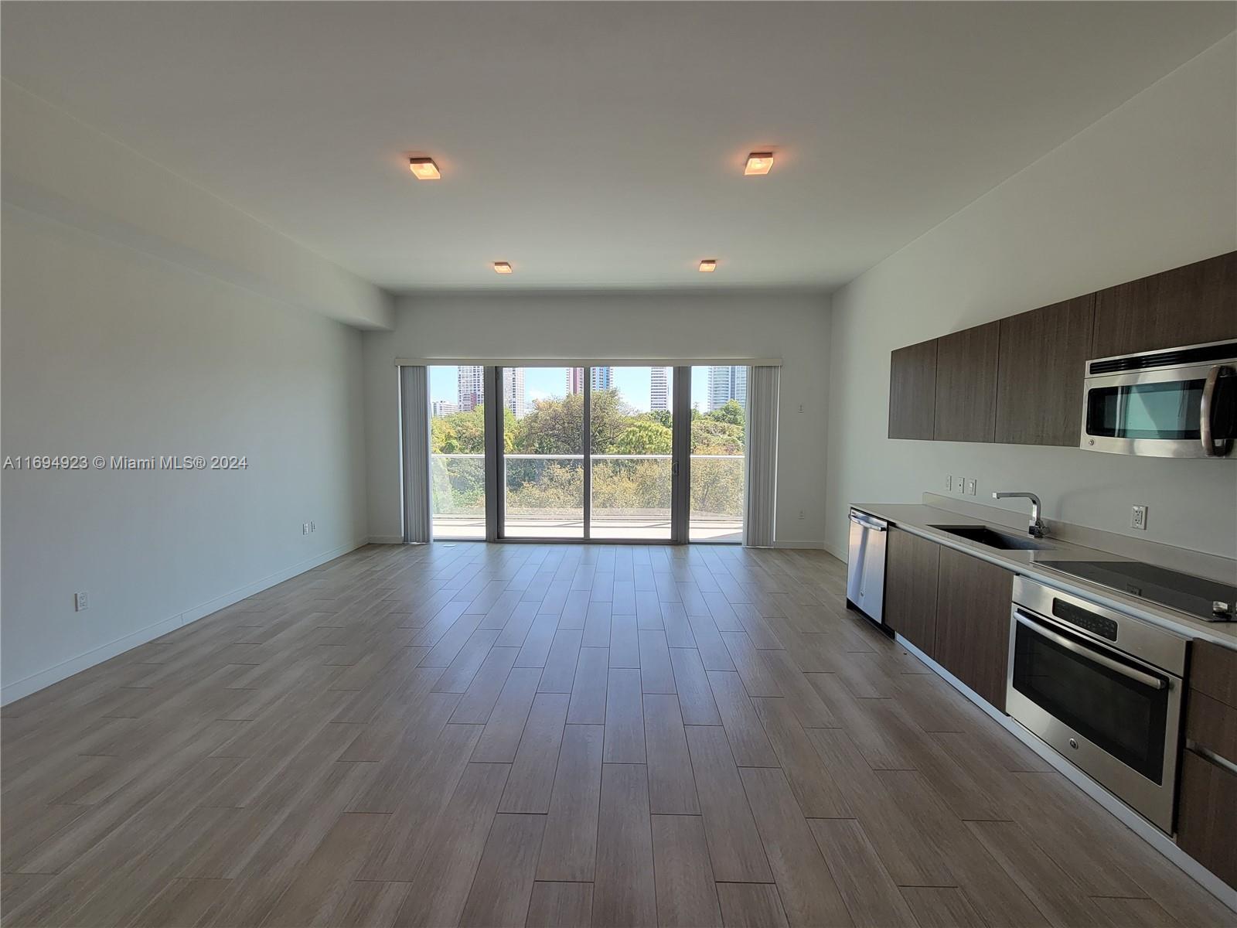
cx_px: 618
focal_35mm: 13
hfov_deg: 106.2
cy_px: 464
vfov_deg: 89.9
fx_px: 465
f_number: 2.2
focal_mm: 2.2
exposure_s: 1/130
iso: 50
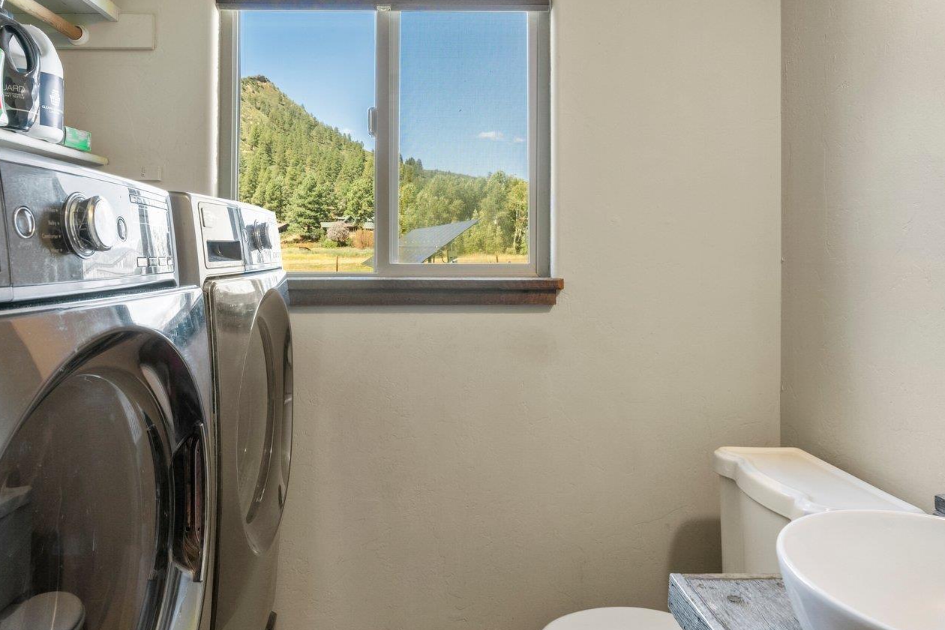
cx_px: 428
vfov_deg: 49.3
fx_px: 682
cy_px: 258
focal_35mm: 26
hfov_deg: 69.2
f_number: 8
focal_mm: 16
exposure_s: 1/8
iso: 400
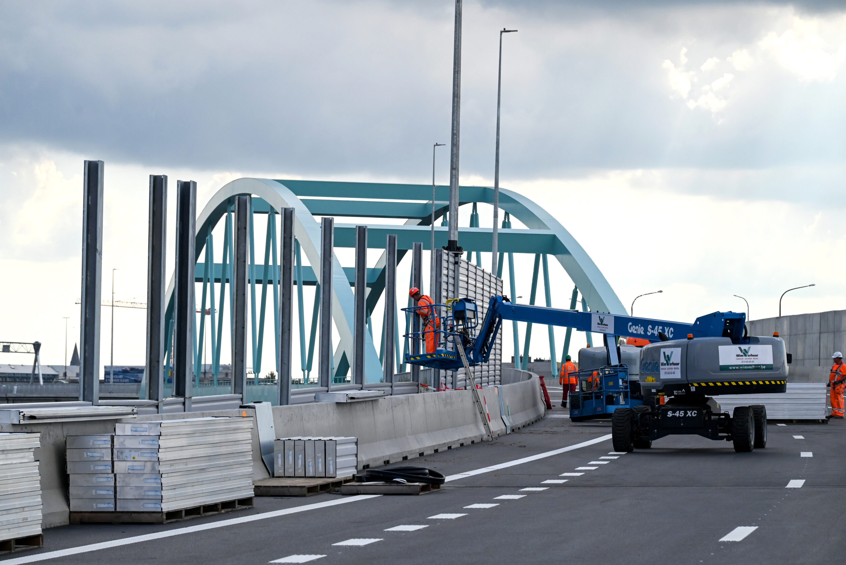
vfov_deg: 11.2
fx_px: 2891
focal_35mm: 123
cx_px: 422
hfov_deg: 16.6
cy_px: 289
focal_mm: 120
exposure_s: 1/2500
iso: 800
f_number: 8
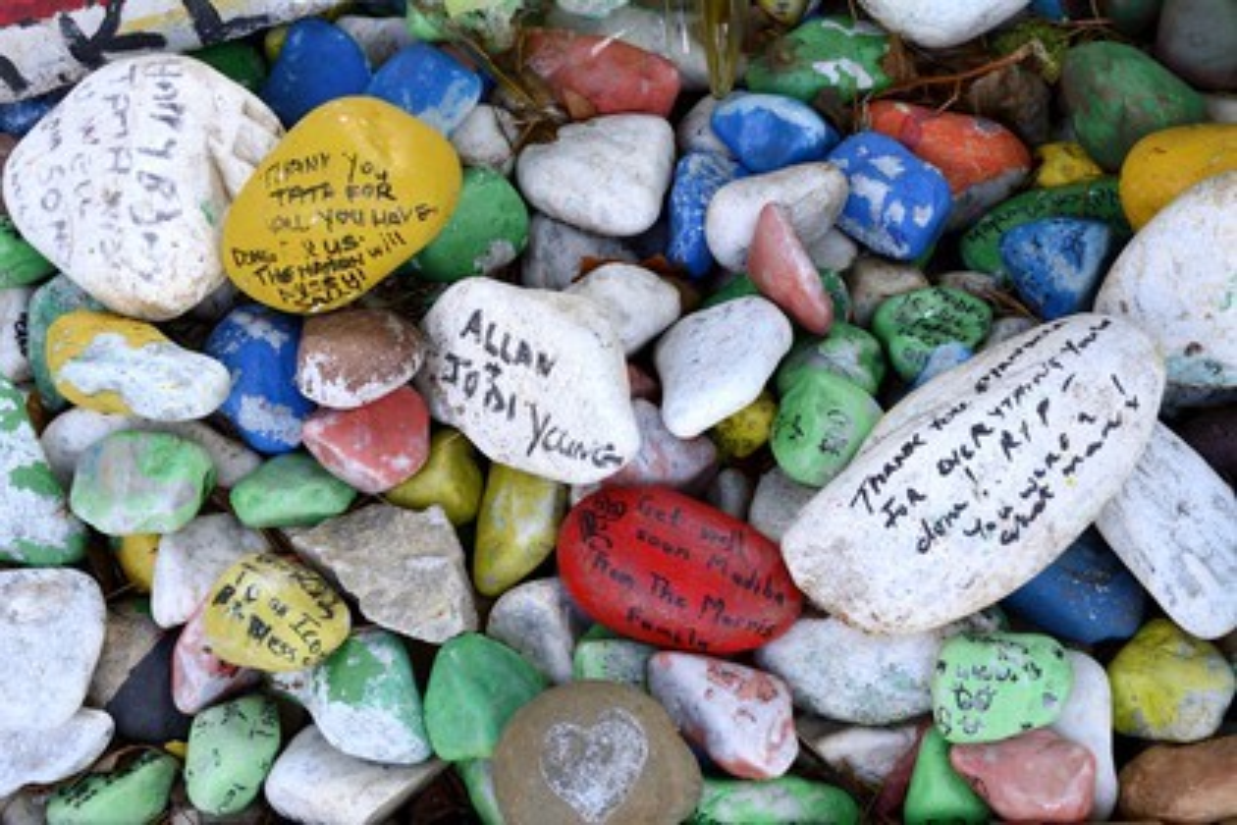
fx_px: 1924
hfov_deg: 35.6
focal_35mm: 56
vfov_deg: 24.2
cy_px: 412
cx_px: 618
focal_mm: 56
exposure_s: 1/80
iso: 400
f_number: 11
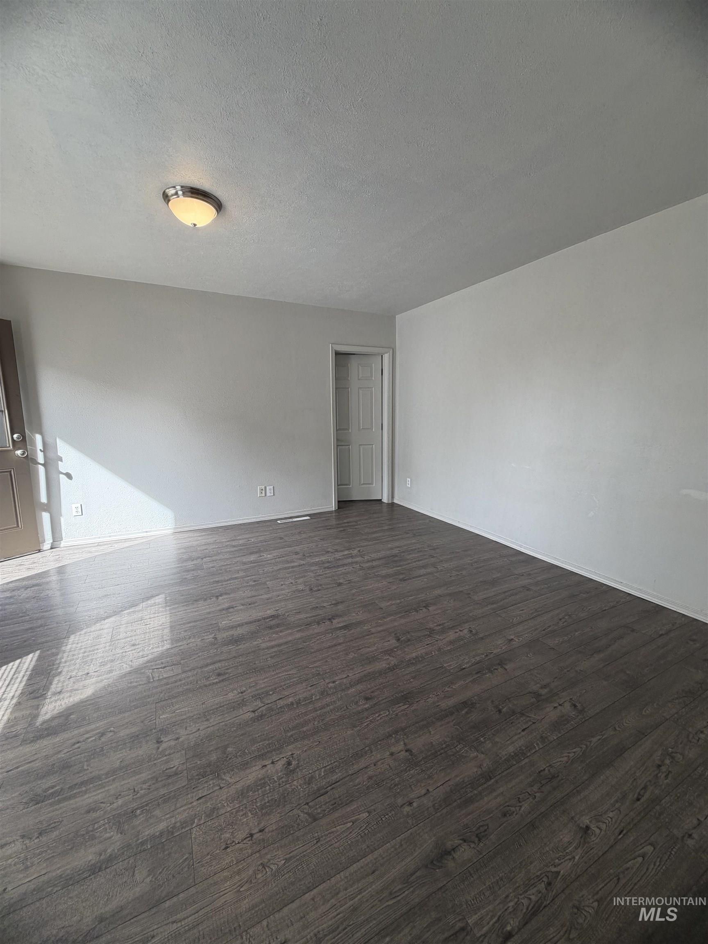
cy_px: 472
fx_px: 382
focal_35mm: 14
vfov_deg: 102.1
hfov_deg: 85.7
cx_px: 354
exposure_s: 1/120
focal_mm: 2.22
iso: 80
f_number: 2.2
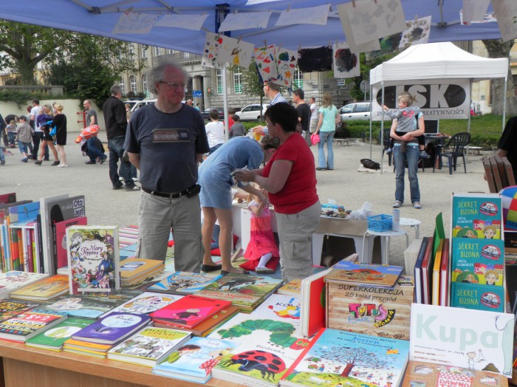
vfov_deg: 38.6
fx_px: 552
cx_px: 258
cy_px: 194
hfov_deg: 50.2
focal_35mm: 37
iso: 80
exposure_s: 1/200
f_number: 4
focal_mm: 6.6
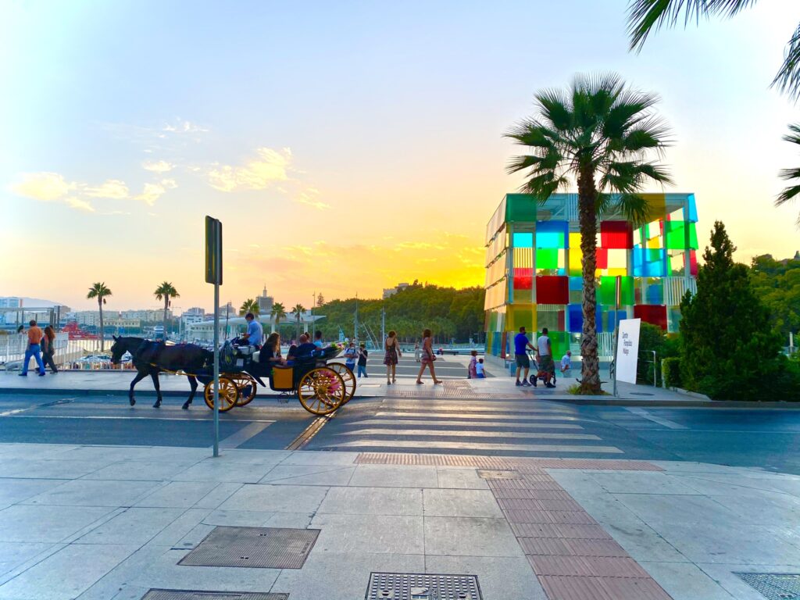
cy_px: 300
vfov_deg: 53.1
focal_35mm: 26
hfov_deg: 67.3
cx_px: 400
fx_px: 601
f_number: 1.8
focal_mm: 4.25
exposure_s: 1/610
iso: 32
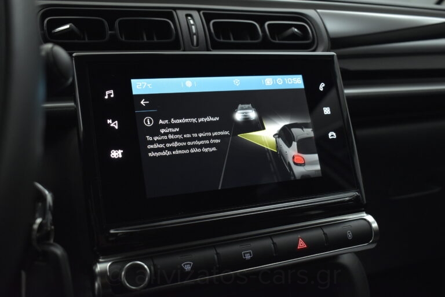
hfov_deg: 51.3
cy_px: 148
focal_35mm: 38
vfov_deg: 35.5
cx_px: 222
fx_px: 464
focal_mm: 25
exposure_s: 1/125
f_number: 4
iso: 1600
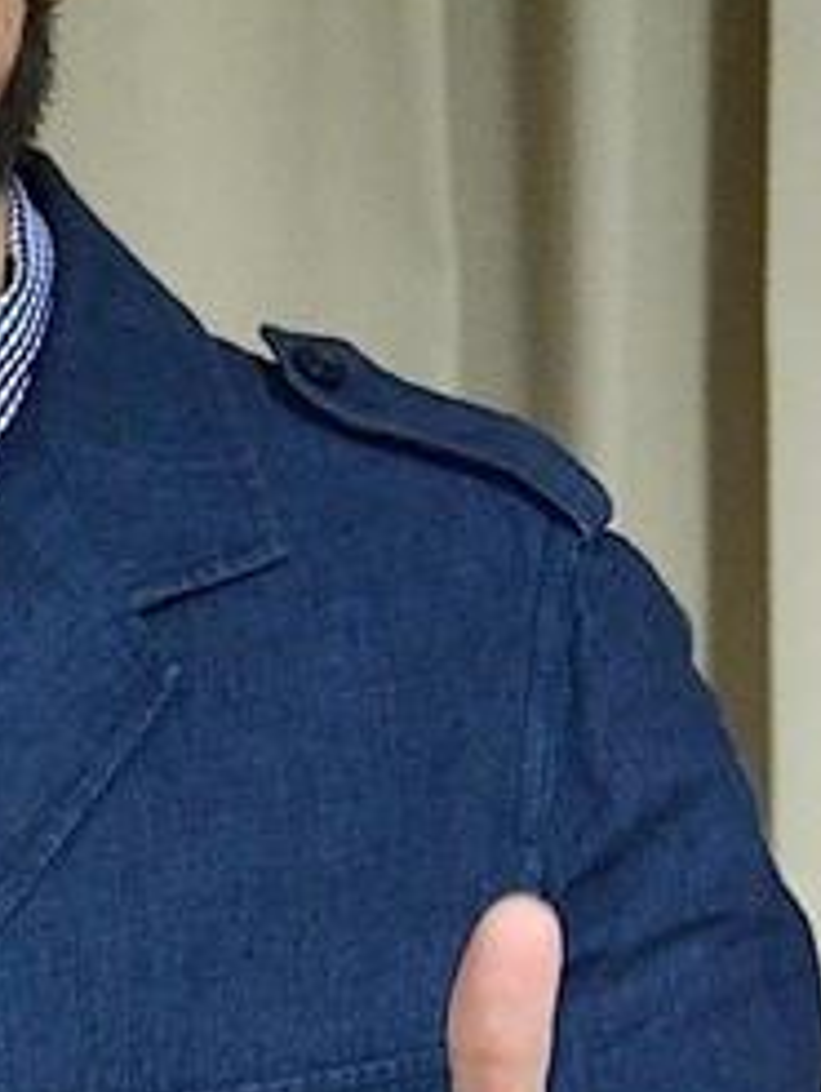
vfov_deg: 12.8
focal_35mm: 153
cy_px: 755
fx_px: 4845
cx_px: -129
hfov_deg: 9.6
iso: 4000
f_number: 4.5
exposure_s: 1/50
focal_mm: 35
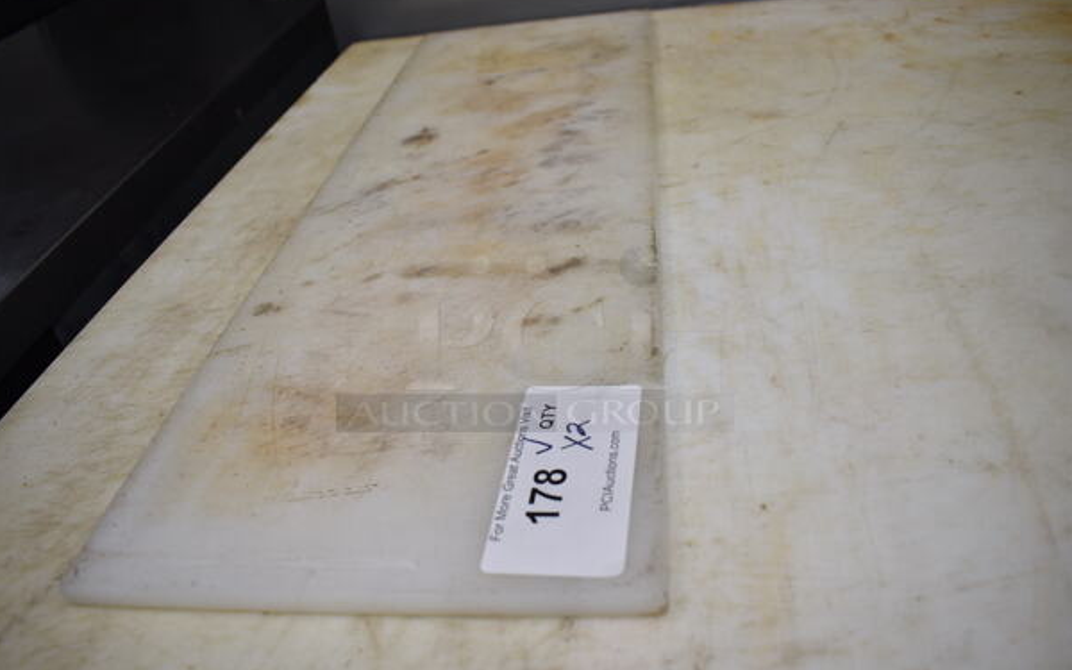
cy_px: 338
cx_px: 536
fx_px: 818
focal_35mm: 28
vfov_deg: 44.5
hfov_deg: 66.5
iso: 100
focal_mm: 18
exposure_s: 1/80
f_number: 4.5
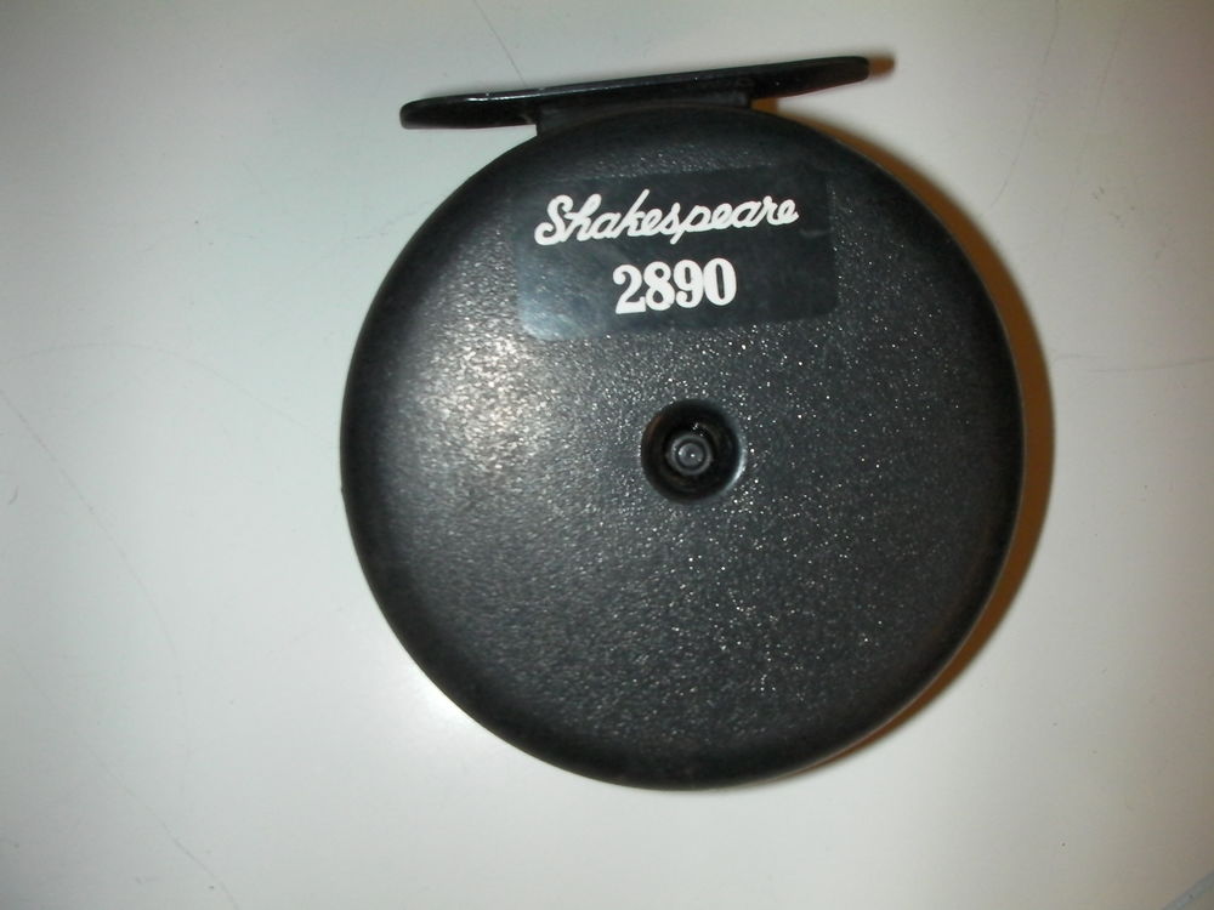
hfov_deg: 49.0
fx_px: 1333
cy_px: 455
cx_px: 607
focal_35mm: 38
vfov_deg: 37.7
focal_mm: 6.3
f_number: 5.6
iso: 200
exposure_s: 1/30
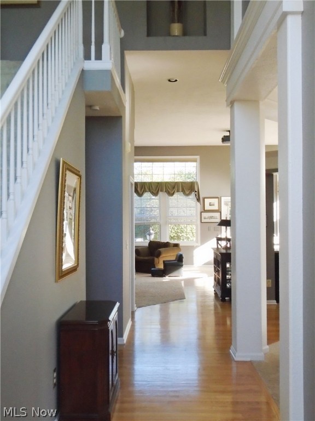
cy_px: 210
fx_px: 437
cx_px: 158
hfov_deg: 39.7
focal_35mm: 36
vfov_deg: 51.4
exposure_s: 1/125
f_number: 3.8
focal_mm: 6.4
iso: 400
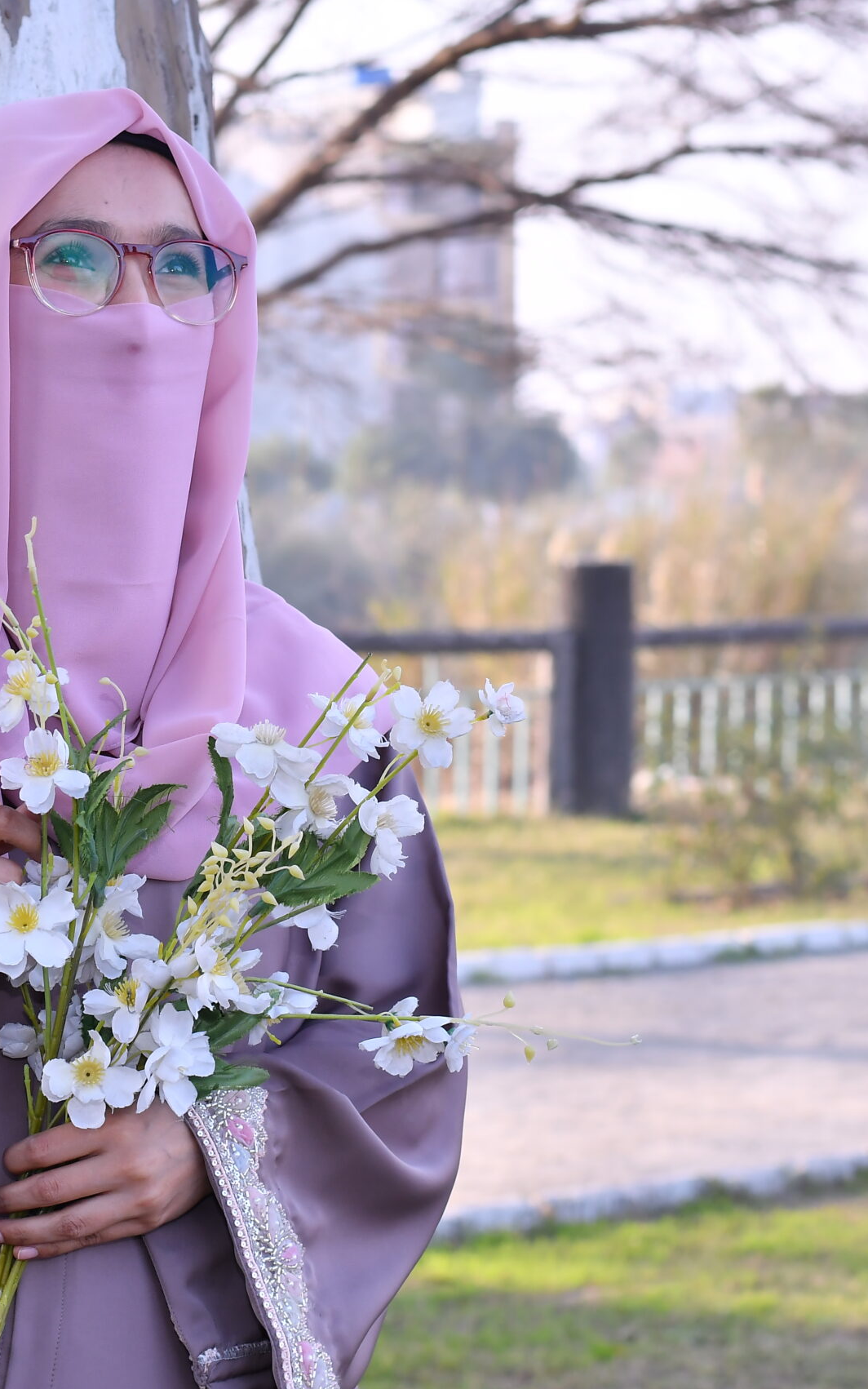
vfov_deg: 18.1
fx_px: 4352
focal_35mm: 115
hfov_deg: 11.3
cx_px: 100
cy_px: 696
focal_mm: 50
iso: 200
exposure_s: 1/250
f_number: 5.6
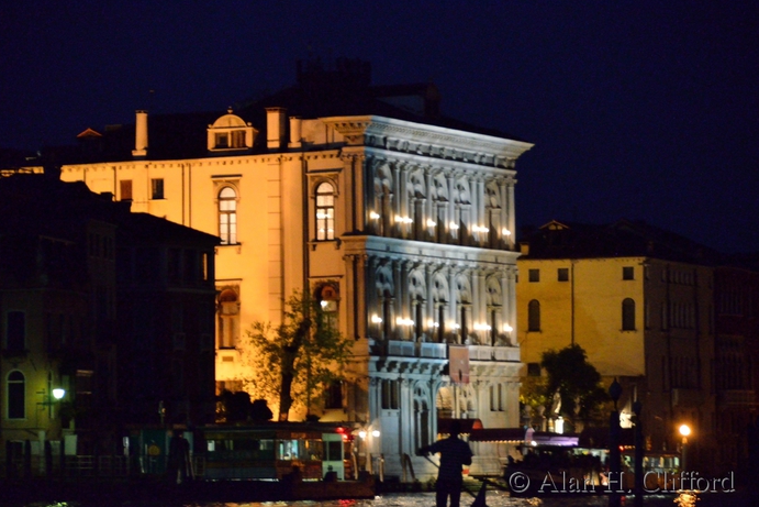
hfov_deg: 10.1
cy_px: 254
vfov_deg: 6.7
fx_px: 4312
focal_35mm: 205
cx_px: 381
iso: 6400
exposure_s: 1/25
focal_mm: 135
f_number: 5.6
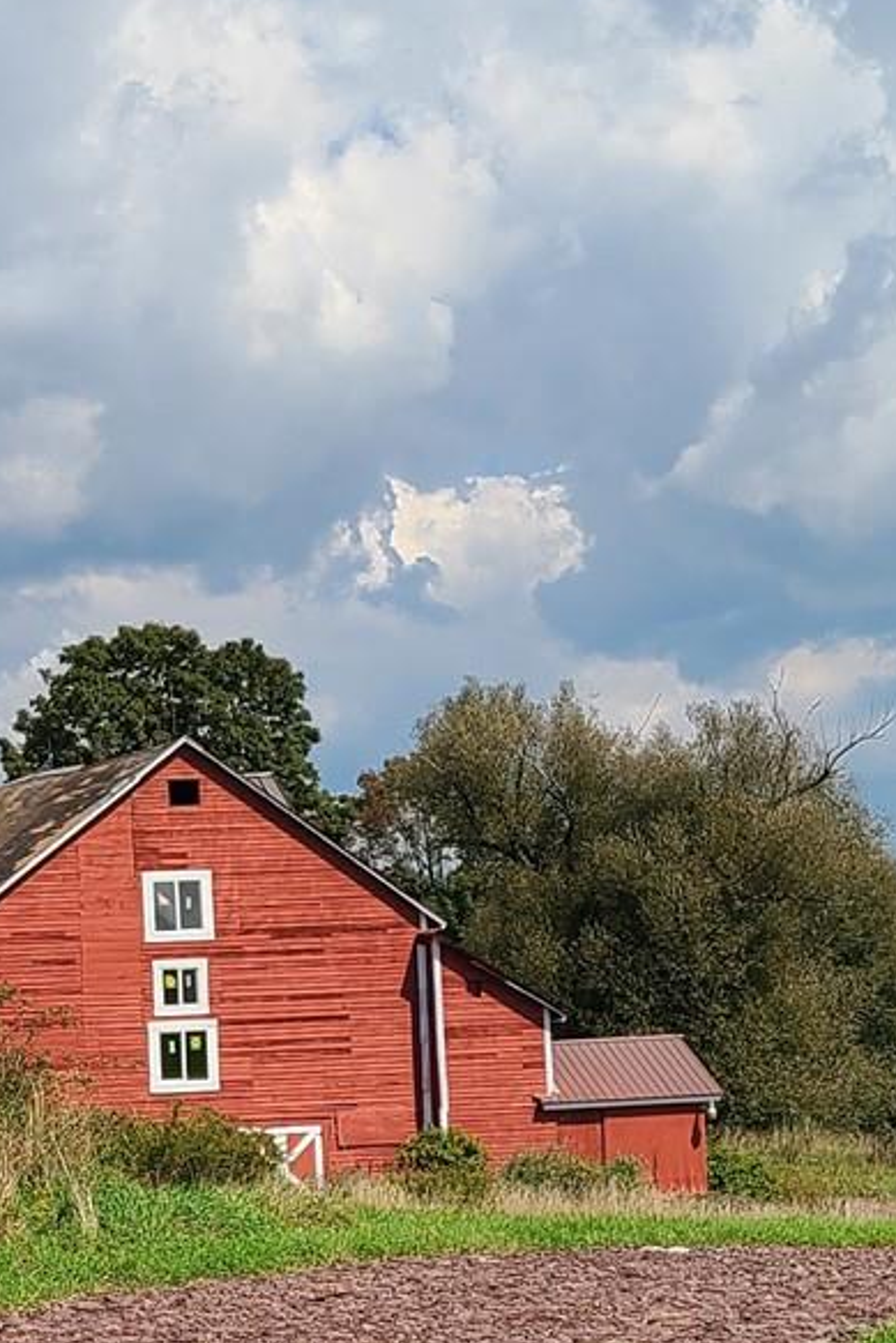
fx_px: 3544
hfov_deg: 13.7
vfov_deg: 21.2
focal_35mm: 95
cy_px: 1044
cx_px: -343
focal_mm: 5.4
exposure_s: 1/3143
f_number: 1.8
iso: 40
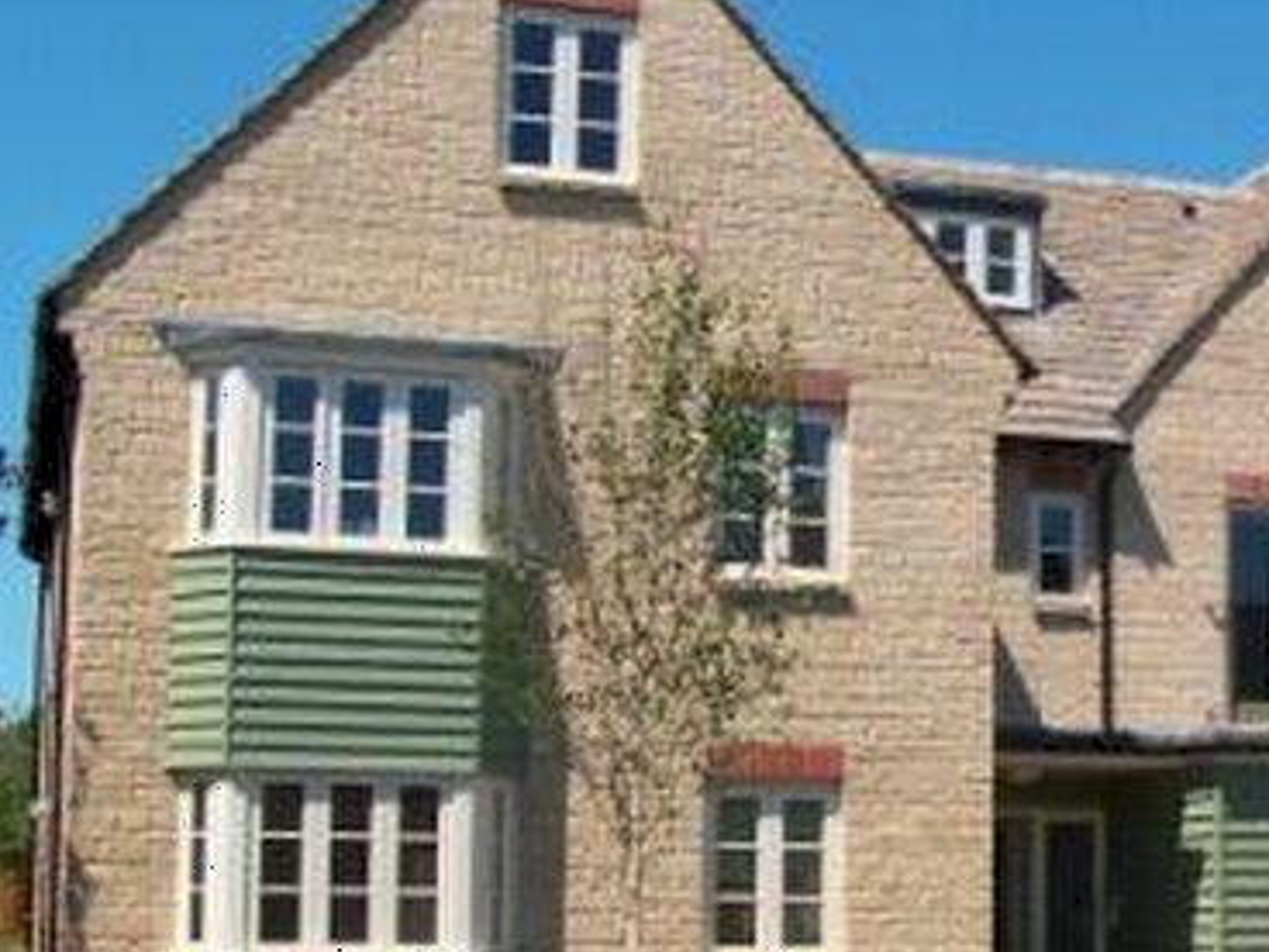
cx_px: 1041
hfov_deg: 25.2
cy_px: 595
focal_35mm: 76
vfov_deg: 19.4
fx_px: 2786
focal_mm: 6.7
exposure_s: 1/350
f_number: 5.6
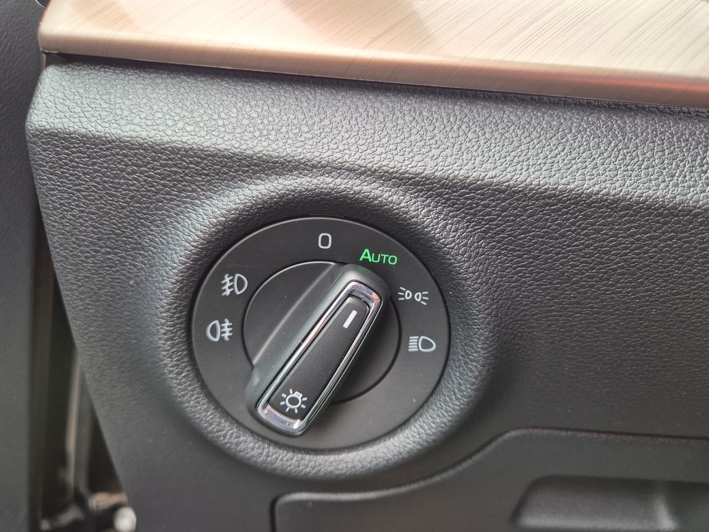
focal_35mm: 23
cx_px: 354
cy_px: 266
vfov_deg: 58.9
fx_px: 471
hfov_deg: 73.9
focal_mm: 5.4
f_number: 1.8
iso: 160
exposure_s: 1/100
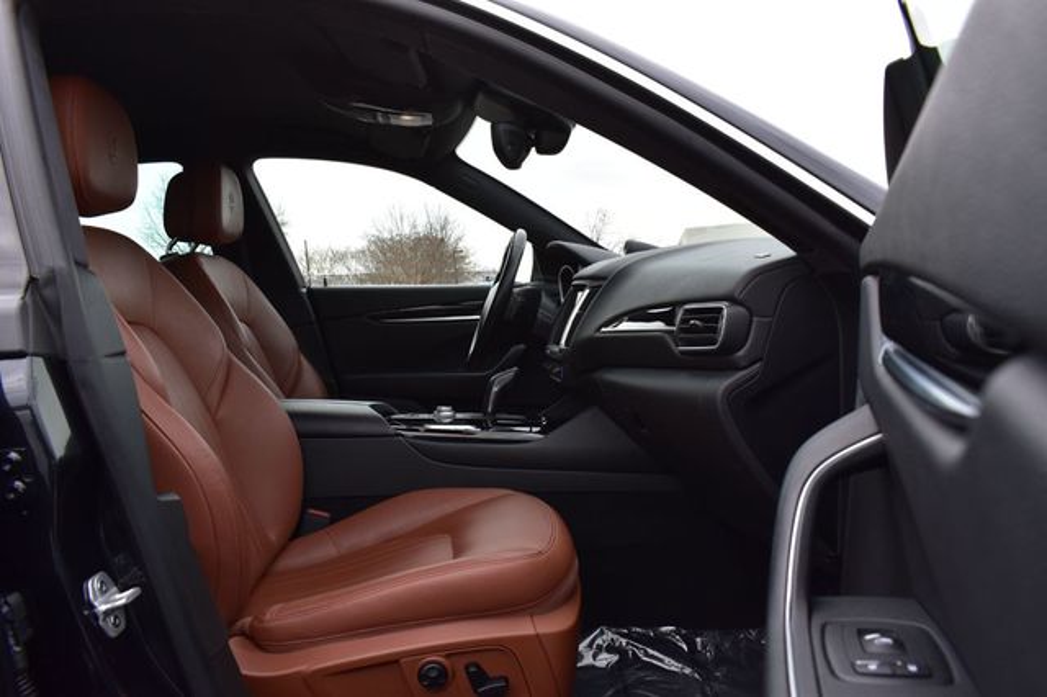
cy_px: 348
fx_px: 785
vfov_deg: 47.9
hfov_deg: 67.4
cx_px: 524
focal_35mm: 27
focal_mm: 18
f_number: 8
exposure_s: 1/80
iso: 400
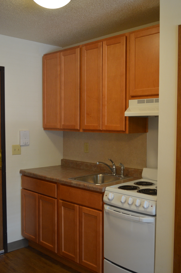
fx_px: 295
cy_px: 136
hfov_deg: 34.1
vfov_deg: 49.6
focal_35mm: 39
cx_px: 90
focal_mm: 26
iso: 800
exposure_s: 1/50
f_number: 4.2
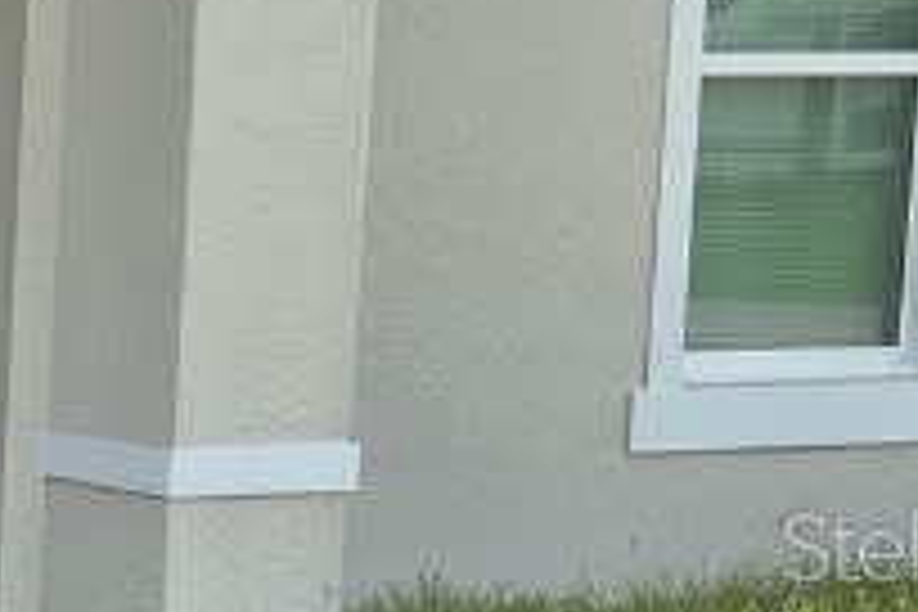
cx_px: -1098
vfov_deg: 10.9
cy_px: 544
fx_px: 3187
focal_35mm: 125
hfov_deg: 13.3
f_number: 1.78
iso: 80
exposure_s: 1/3584
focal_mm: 6.76
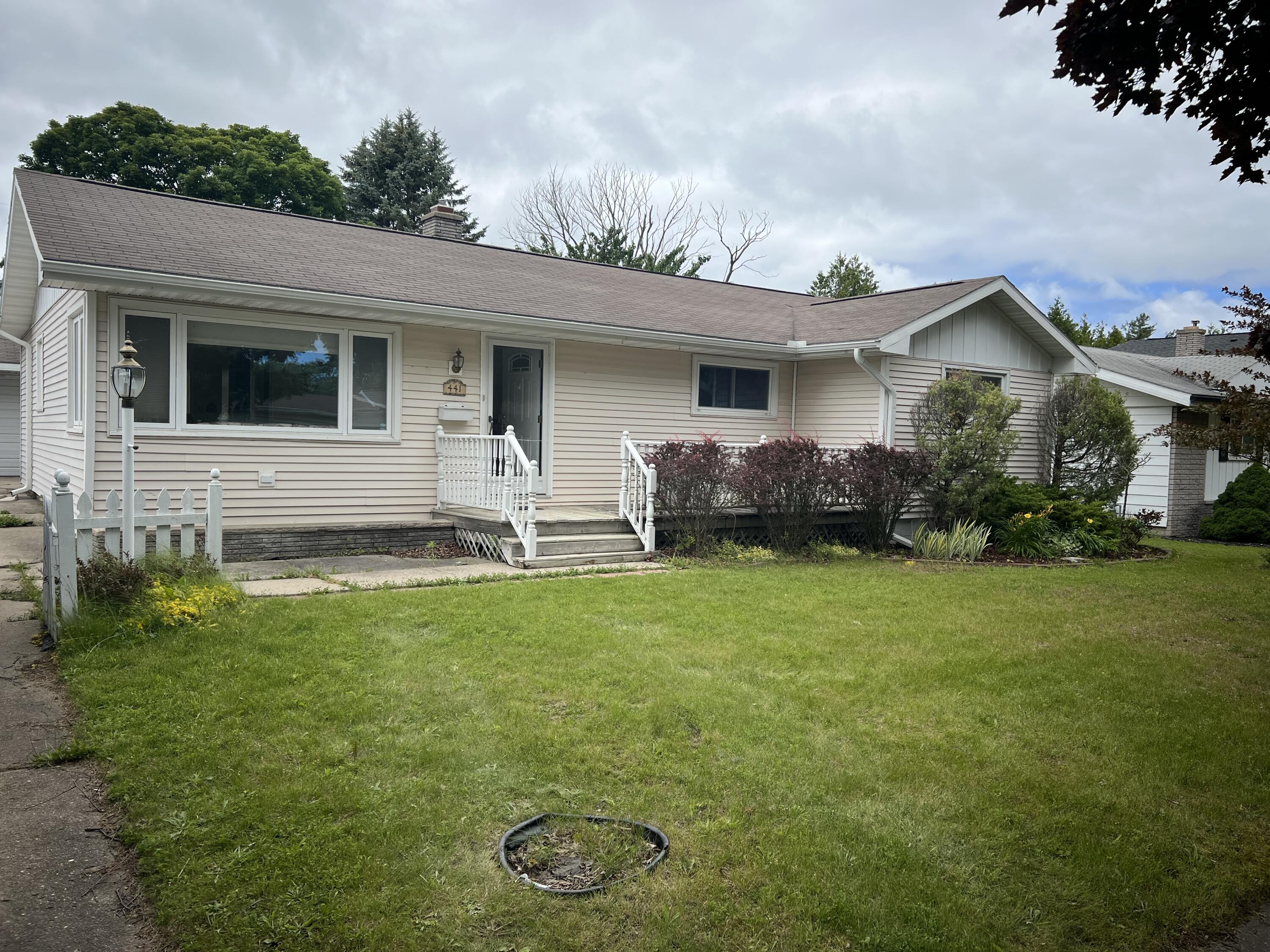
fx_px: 954
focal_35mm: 26
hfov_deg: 67.3
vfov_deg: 53.1
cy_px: 476
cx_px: 635
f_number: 1.5
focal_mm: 5.7
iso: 50
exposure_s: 1/3460
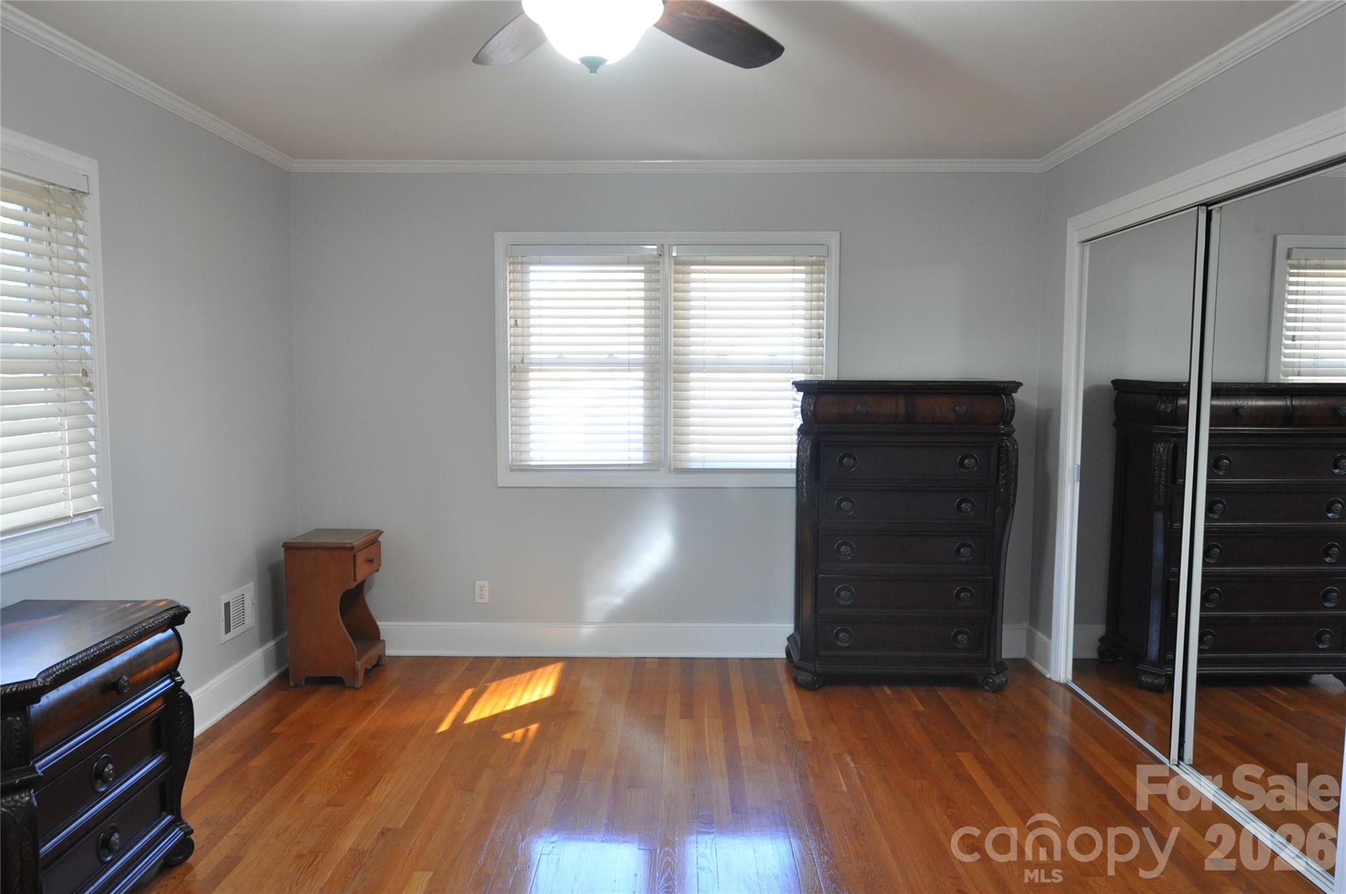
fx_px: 896
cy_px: 447
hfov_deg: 73.8
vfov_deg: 53.0
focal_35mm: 24
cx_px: 673
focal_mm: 16
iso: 800
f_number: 4
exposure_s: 1/60
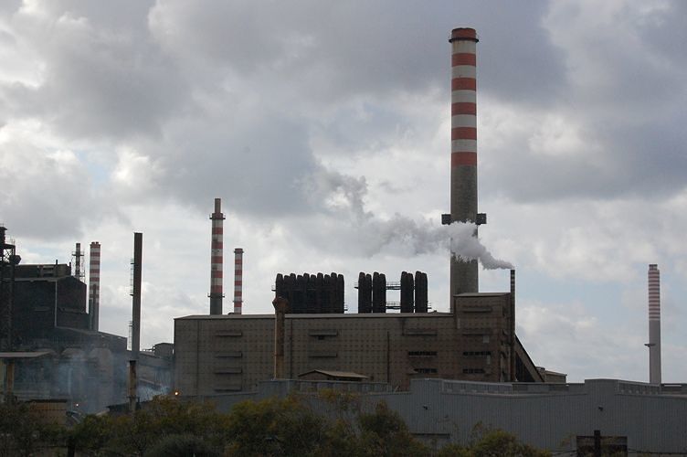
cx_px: 344
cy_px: 228
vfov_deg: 16.5
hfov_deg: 24.6
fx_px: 1573
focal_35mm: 82
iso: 1600
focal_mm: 55
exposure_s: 1/4000
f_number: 9
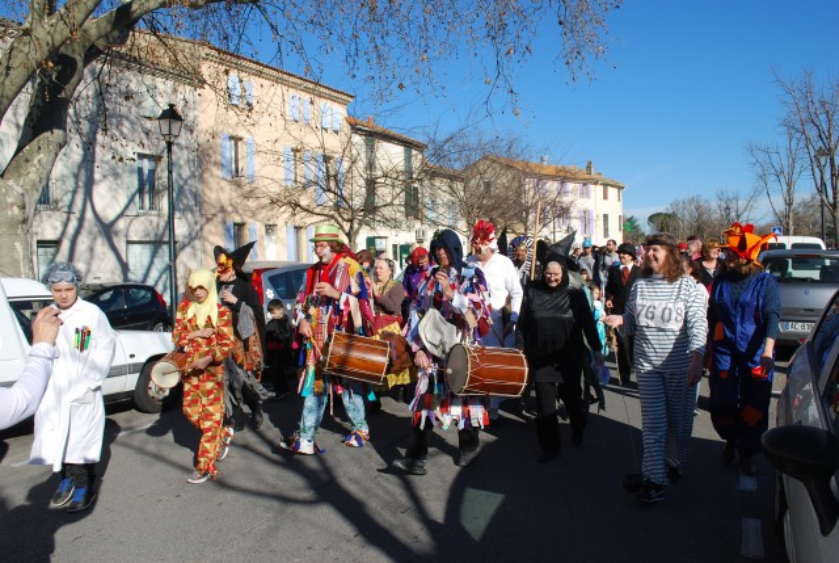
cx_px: 420
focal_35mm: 27
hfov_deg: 67.3
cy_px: 282
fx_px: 630
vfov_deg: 48.1
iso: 100
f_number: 8
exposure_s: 1/250
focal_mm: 18
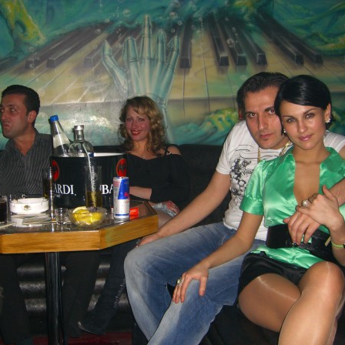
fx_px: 507
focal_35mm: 45
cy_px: 172
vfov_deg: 37.6
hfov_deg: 37.5
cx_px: 144
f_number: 2.8
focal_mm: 7.9
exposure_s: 1/60
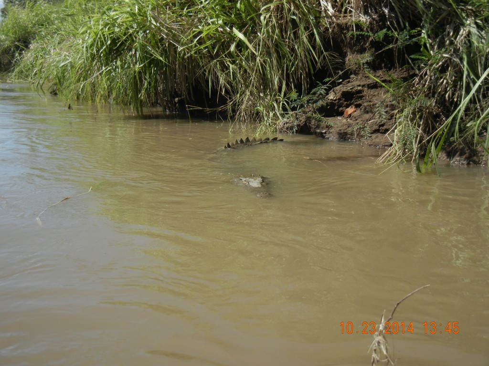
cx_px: 244
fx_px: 636
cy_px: 183
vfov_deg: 32.2
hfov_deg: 42.1
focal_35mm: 45
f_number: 7.6
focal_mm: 8.1
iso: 160
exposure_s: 1/342
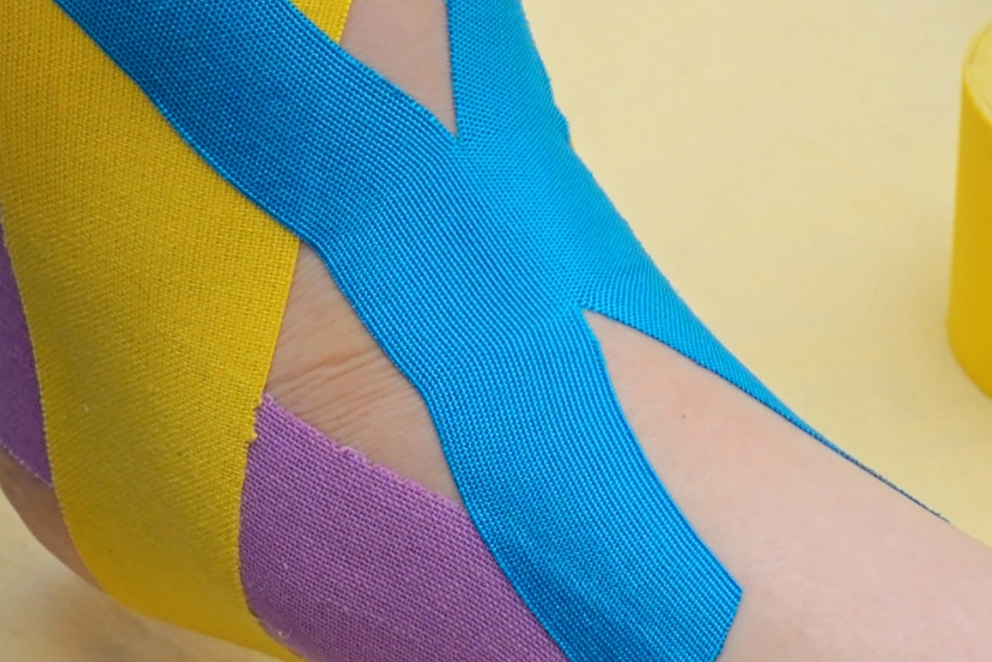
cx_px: -437
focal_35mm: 189
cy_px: 253
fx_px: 5210
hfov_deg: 10.5
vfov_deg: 7.3
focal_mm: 35
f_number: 7.1
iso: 200
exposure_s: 1/160
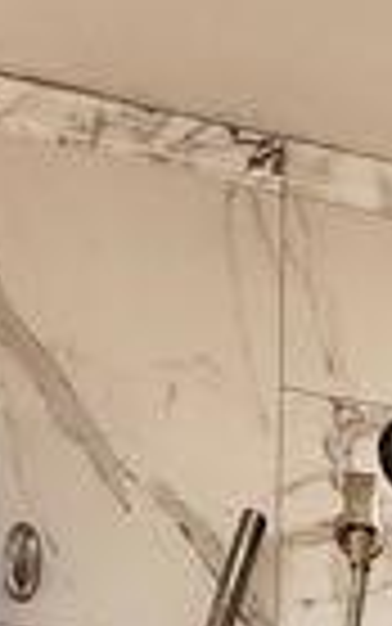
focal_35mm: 89
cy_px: 1254
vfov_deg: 17.1
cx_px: 770
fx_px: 1520
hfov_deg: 12.9
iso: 80
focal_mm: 2.22
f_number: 2.2
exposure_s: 1/120
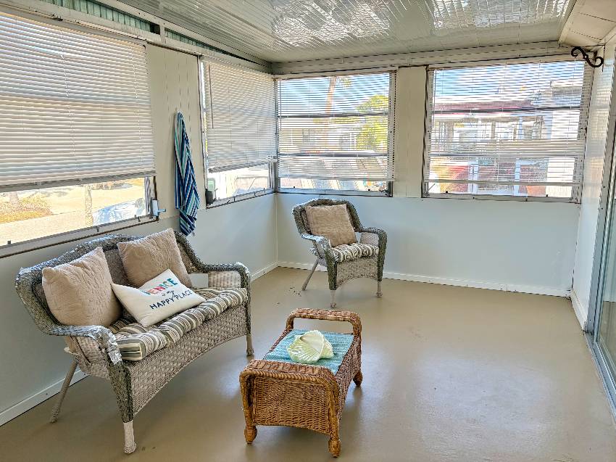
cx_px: 308
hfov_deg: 67.3
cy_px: 231
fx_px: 463
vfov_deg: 53.0
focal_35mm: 26
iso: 80
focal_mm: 5.96
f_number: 1.6
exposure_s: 1/233
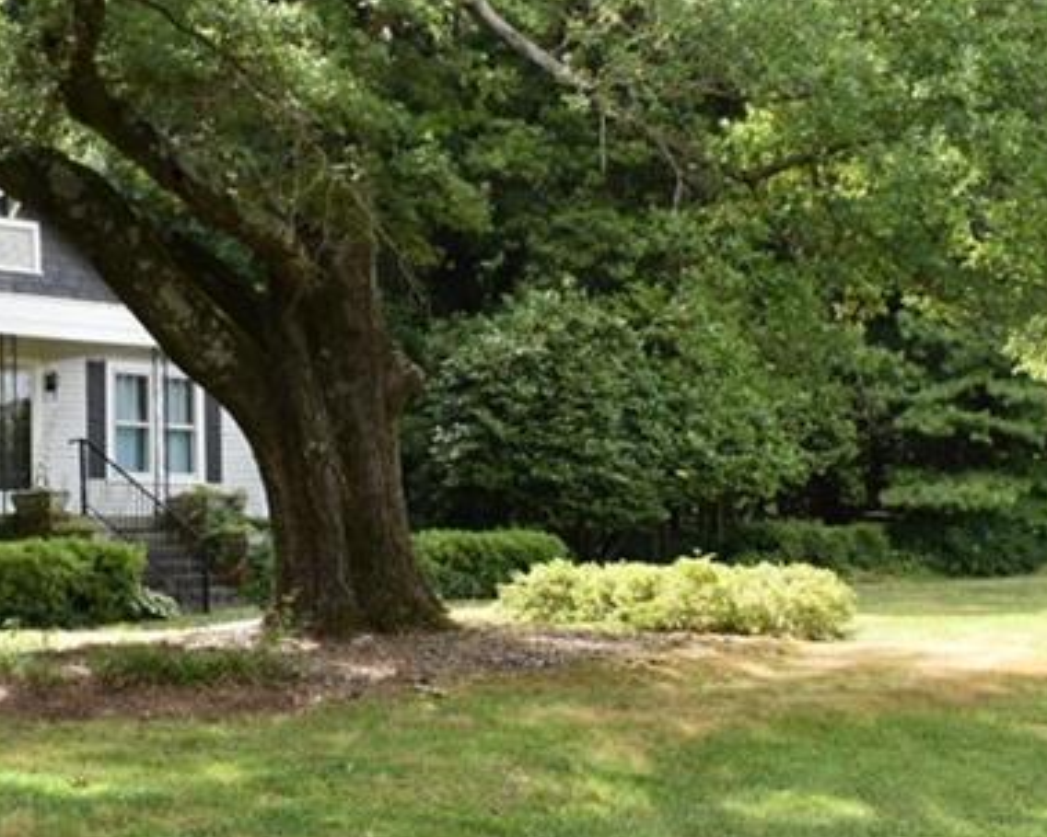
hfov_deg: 24.9
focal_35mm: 76
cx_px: 326
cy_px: 522
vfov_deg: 20.1
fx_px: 2354
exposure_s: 1/250
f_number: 5.6
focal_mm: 20
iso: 200
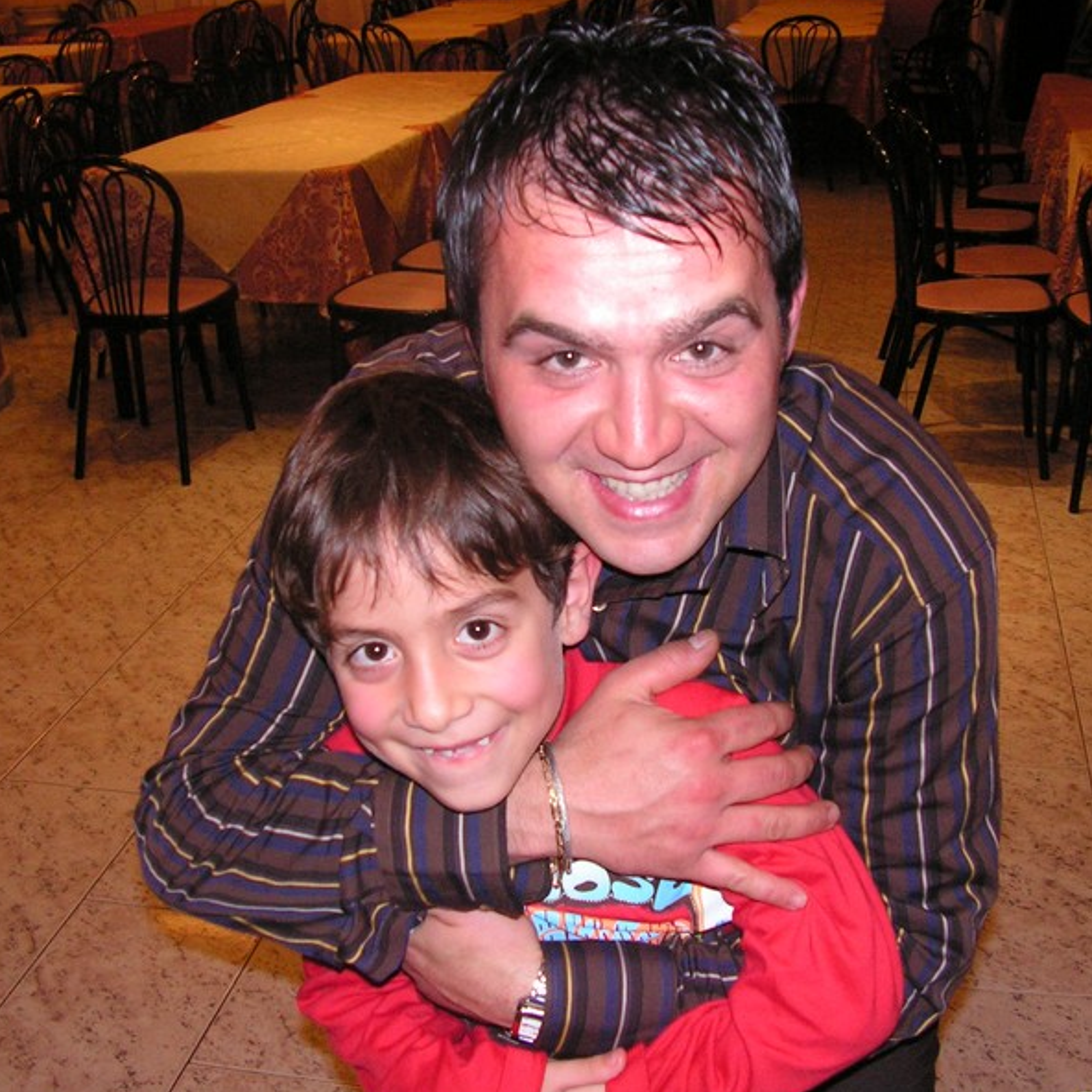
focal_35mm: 43
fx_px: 1535
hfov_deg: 39.1
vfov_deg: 39.2
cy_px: 546
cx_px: 599
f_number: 3.2
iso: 200
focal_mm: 6
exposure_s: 1/40
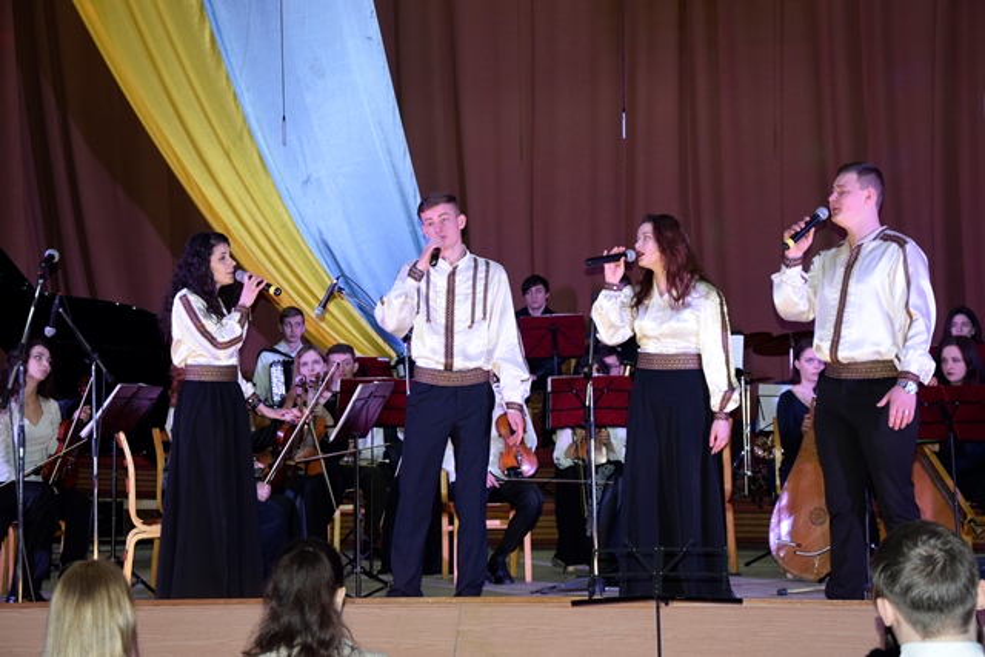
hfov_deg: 27.0
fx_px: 2052
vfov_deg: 18.2
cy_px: 328
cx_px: 492
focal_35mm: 75
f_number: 5
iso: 1400
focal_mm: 50
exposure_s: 1/60
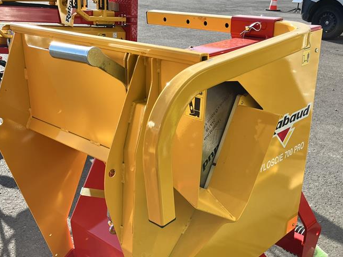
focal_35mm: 41
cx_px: 175
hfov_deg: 45.8
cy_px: 189
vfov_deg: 34.5
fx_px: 406
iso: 50
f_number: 1.6
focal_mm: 5.1
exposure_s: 1/1647
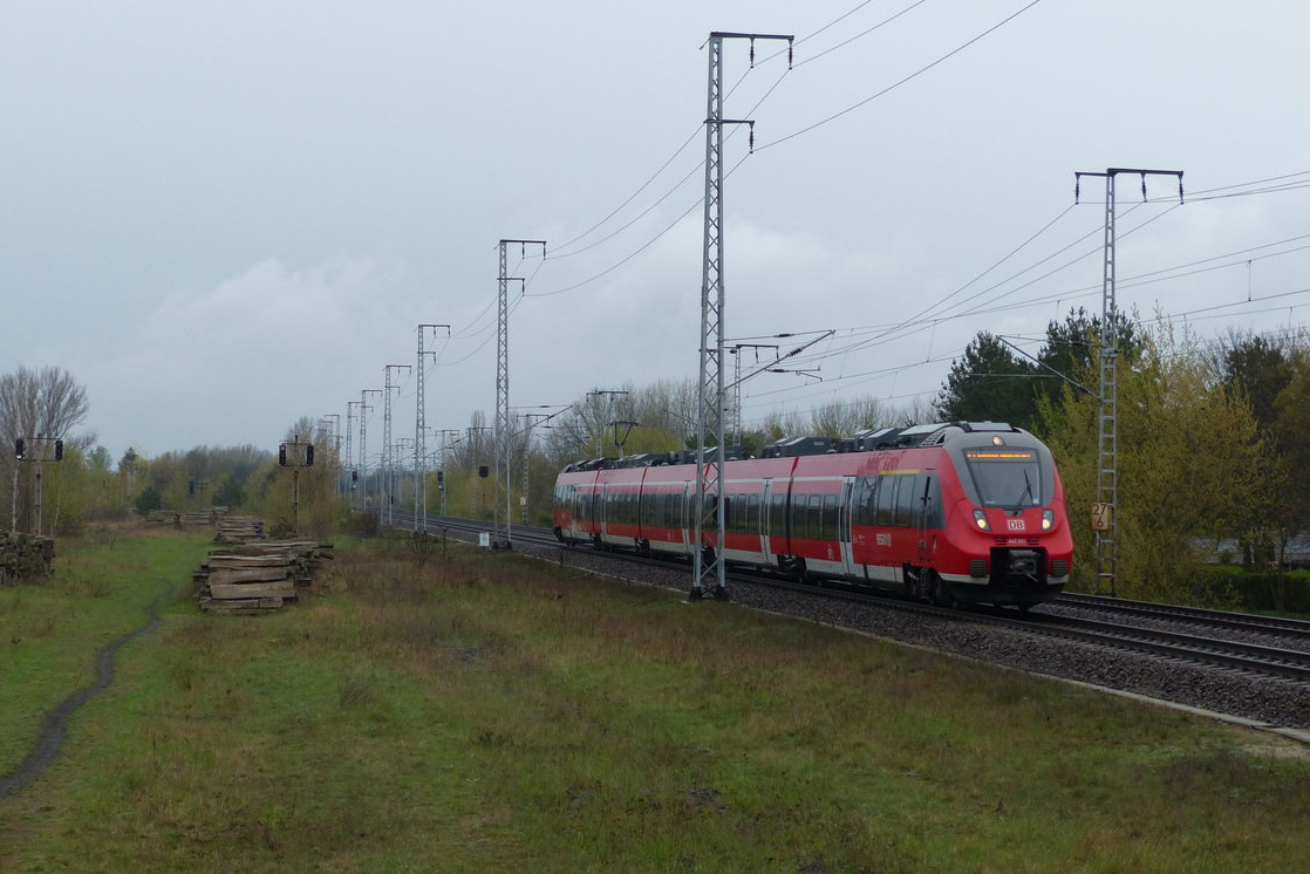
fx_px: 2802
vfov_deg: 17.7
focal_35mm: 77
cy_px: 367
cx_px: 644
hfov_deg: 26.3
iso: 200
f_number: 2.8
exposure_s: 1/1600
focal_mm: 12.5
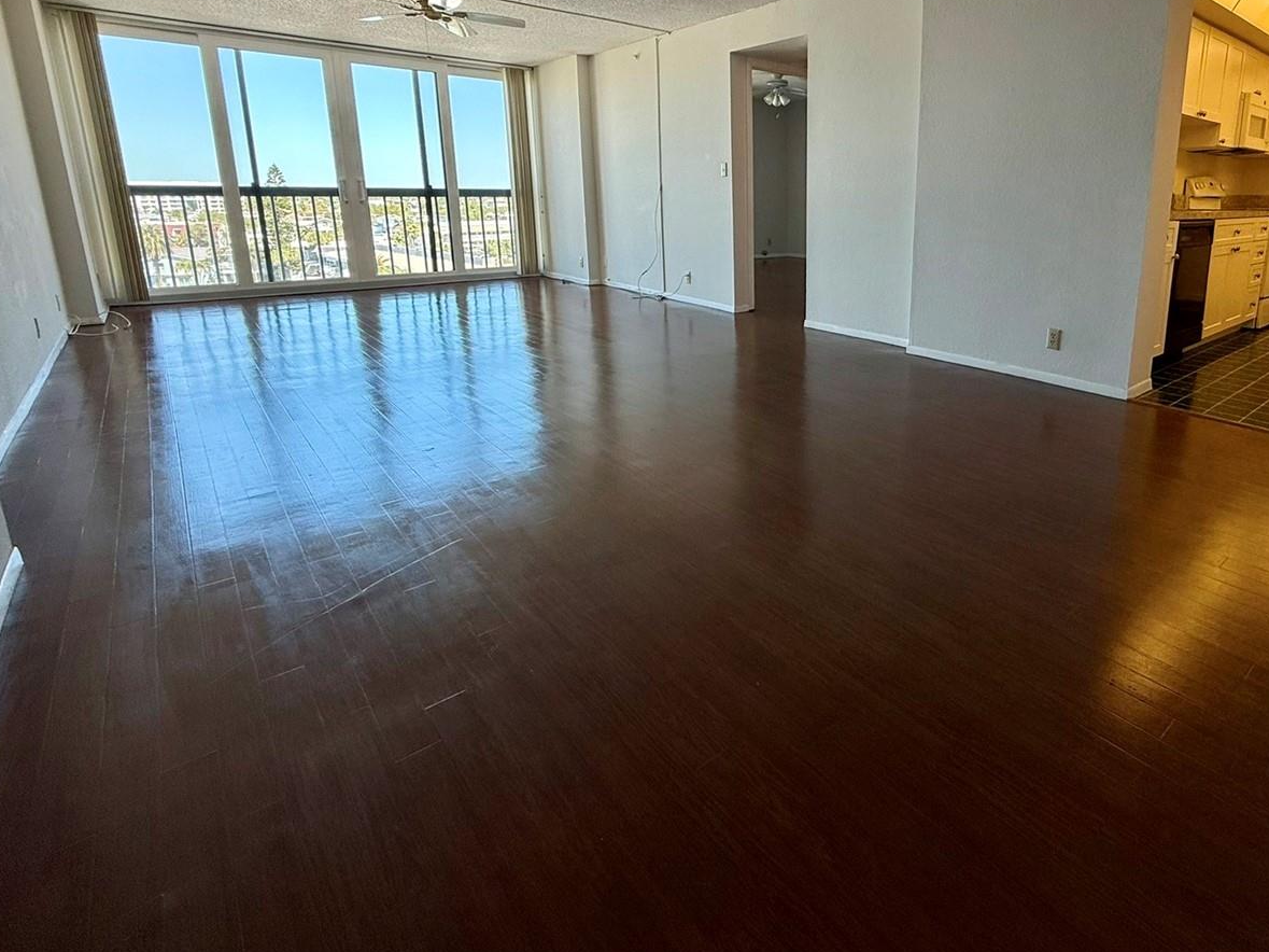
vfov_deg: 67.2
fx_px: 696
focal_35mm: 19
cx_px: 818
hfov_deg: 82.5
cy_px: 337
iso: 50
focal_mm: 2.22
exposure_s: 1/155
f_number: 2.2
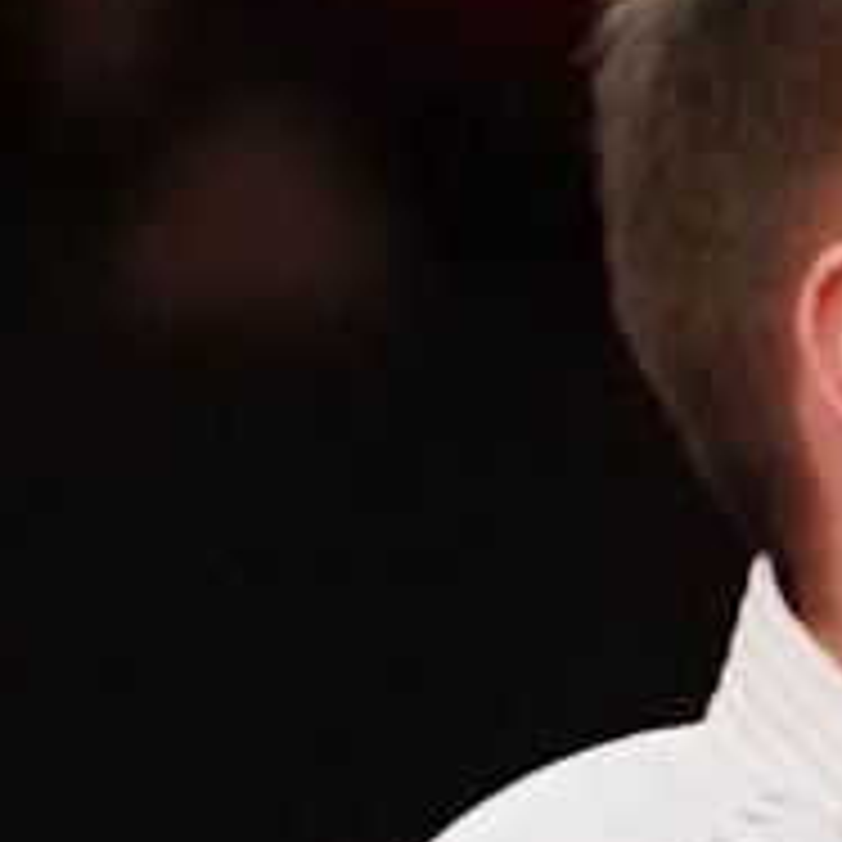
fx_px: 42573
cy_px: 874
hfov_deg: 1.1
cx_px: 333
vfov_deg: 1.1
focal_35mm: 1547
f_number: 2.8
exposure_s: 1/1000
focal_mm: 126
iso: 6400
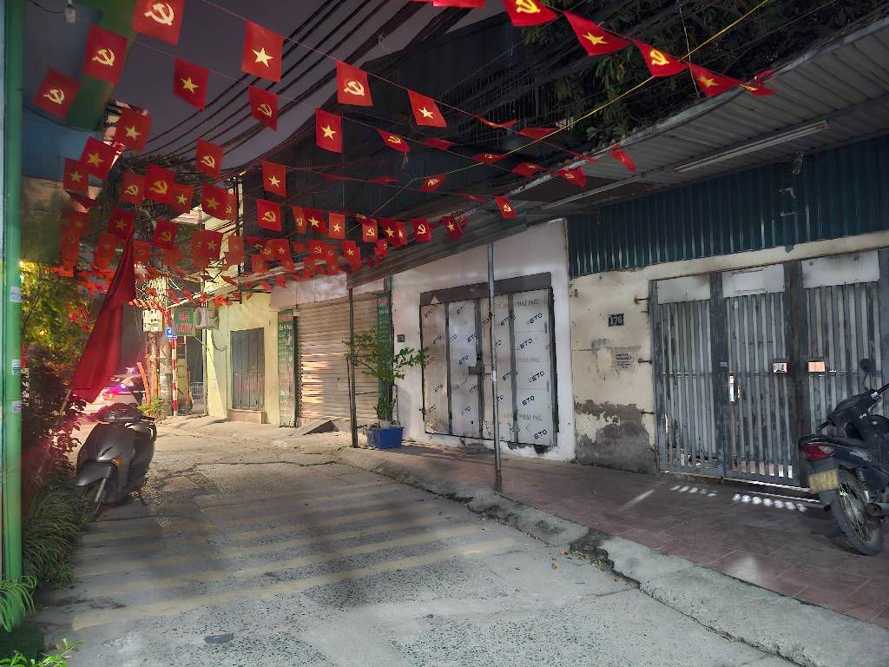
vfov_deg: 58.9
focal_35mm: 23
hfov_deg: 73.9
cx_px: 444
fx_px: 591
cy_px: 334
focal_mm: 6.3
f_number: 1.7
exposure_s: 1/17
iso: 1250
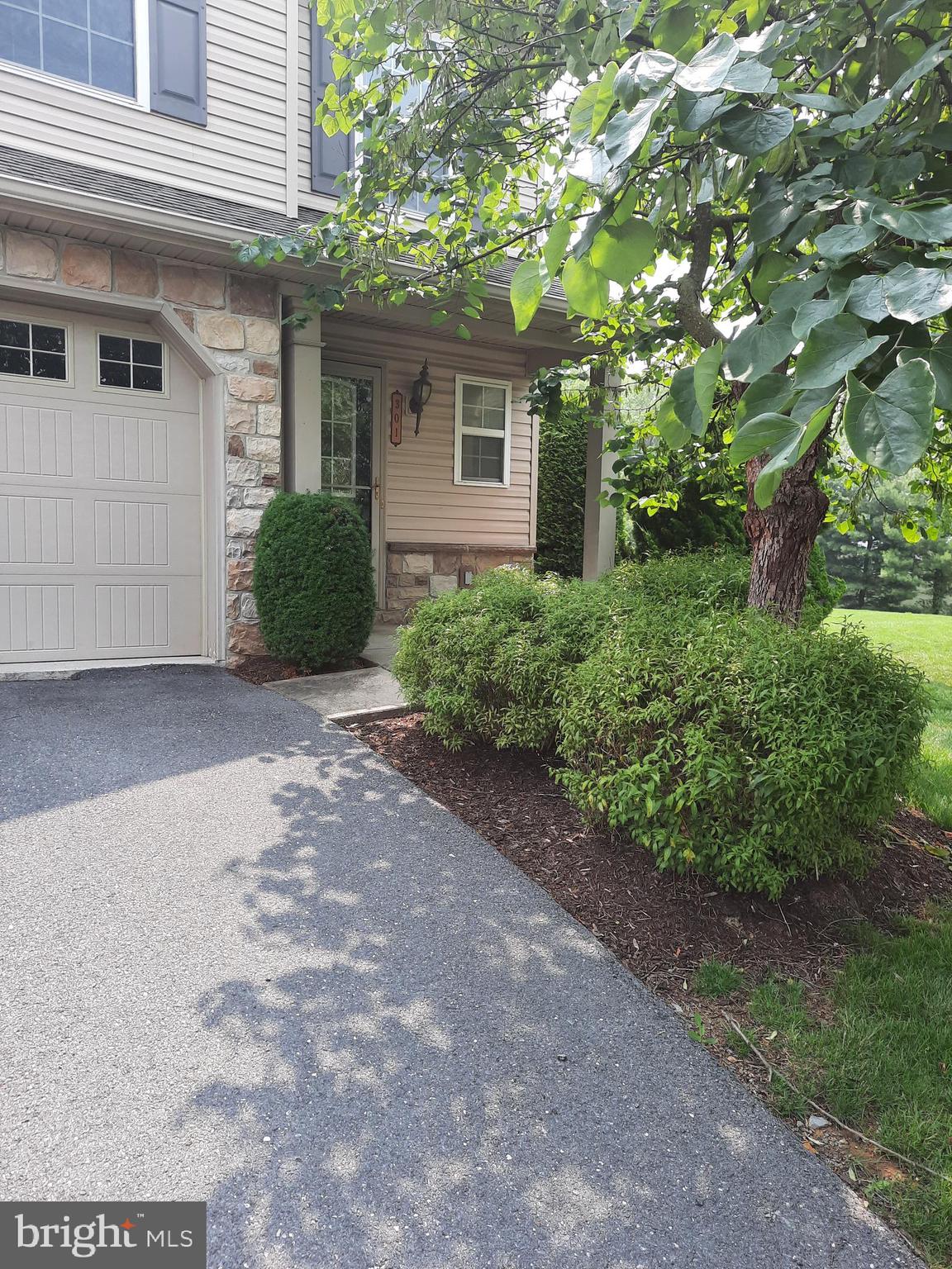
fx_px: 917
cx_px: 476
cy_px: 634
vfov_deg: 69.4
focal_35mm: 25
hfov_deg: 54.9
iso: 32
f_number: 2
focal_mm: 4.6
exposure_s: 1/228
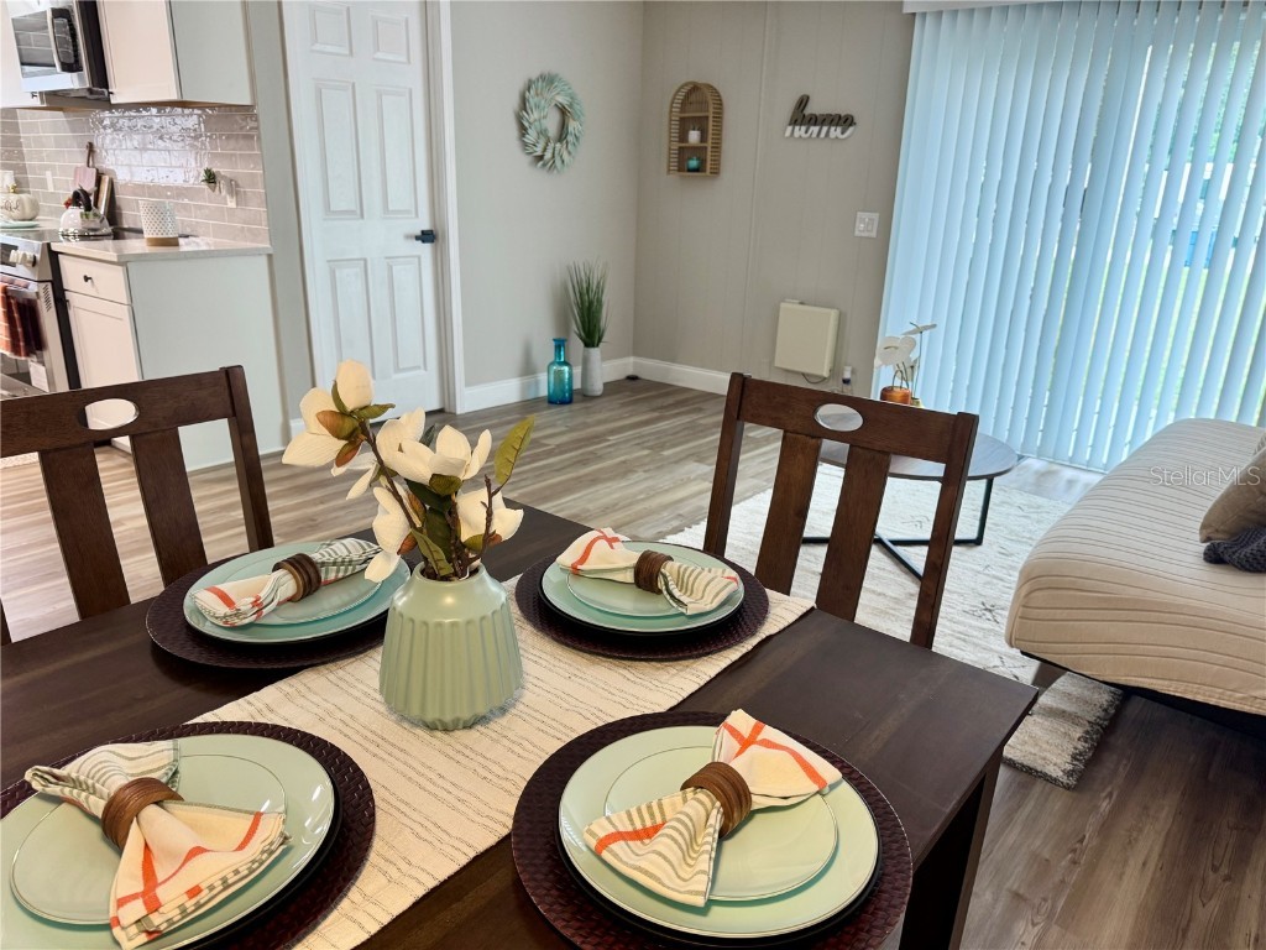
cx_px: 633
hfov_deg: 71.6
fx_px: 878
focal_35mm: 24
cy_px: 475
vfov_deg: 56.8
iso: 160
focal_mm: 6.76
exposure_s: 1/120
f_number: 1.78
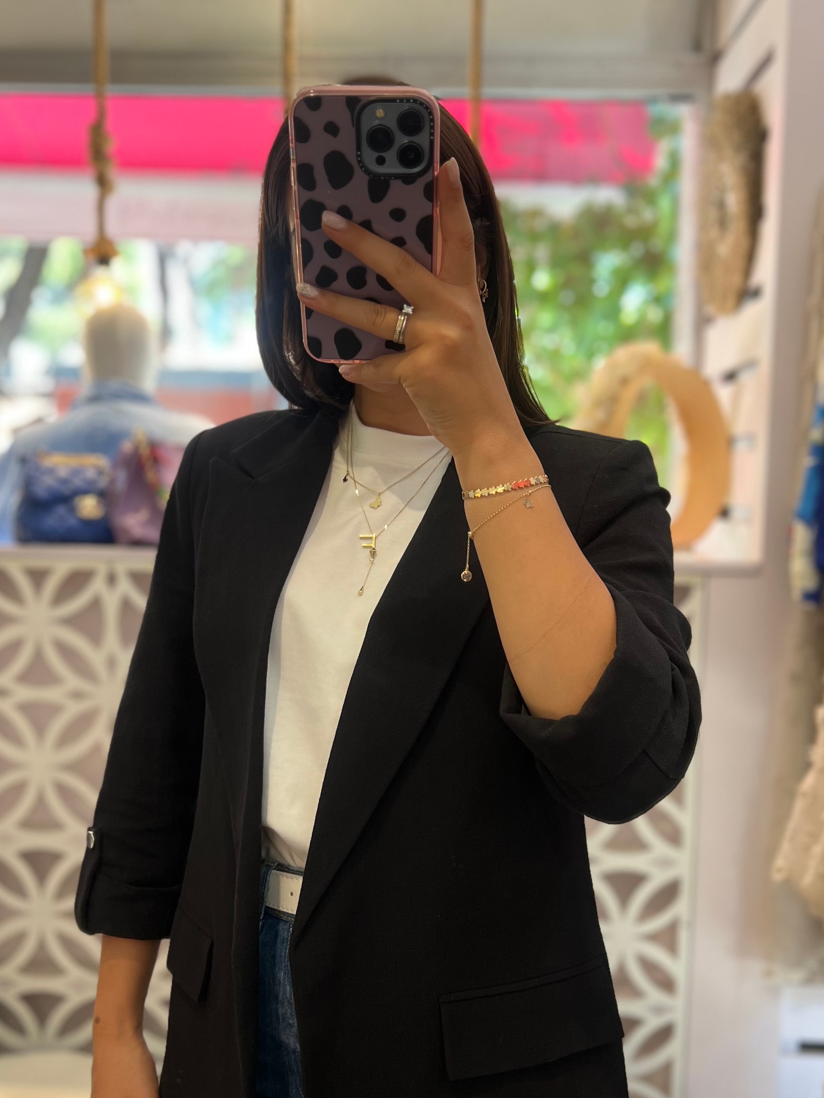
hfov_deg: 38.7
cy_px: 617
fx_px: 1174
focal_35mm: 37
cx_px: 387
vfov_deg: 50.0
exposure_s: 1/121
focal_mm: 5.7
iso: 80
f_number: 1.5
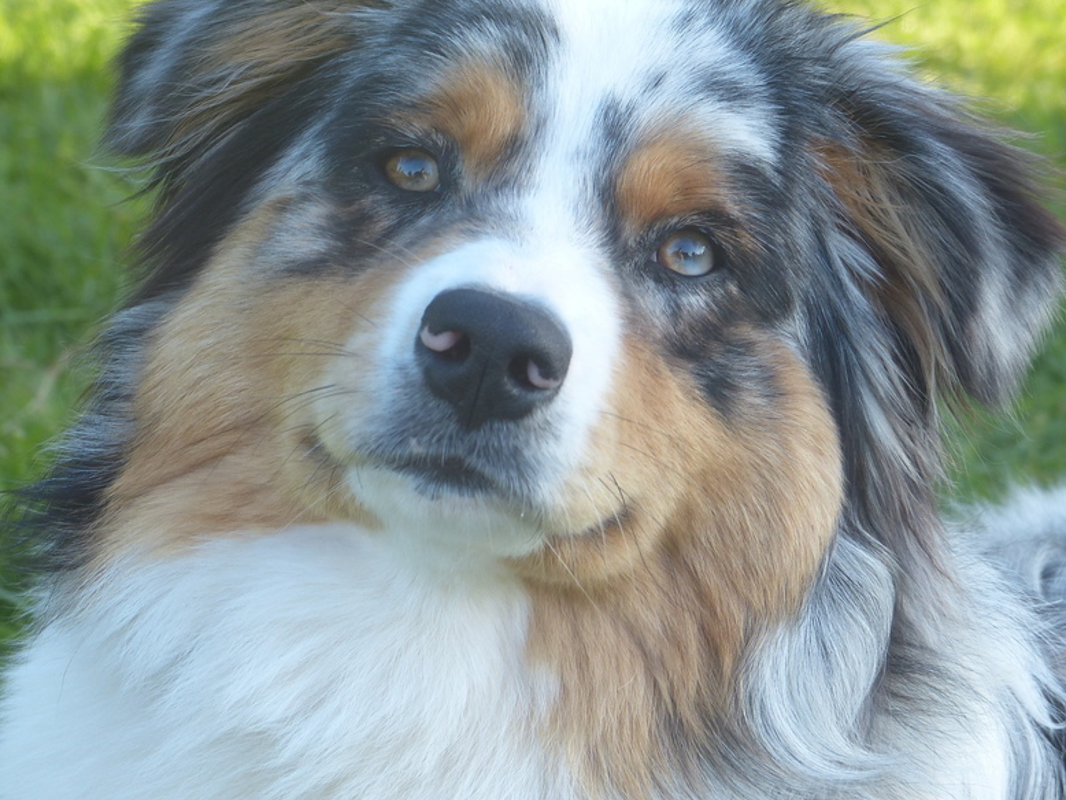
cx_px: 556
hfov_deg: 13.2
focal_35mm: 150
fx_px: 4621
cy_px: 326
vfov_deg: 9.9
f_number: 3.2
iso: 100
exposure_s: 1/125
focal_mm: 20.5
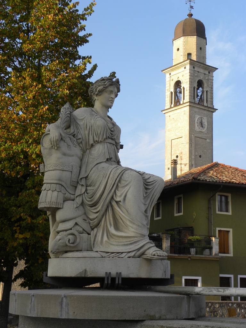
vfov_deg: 33.2
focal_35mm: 58
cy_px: 164
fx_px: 550
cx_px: 123
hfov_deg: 25.2
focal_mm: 10.3
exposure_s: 1/75.2
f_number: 7.1
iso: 64
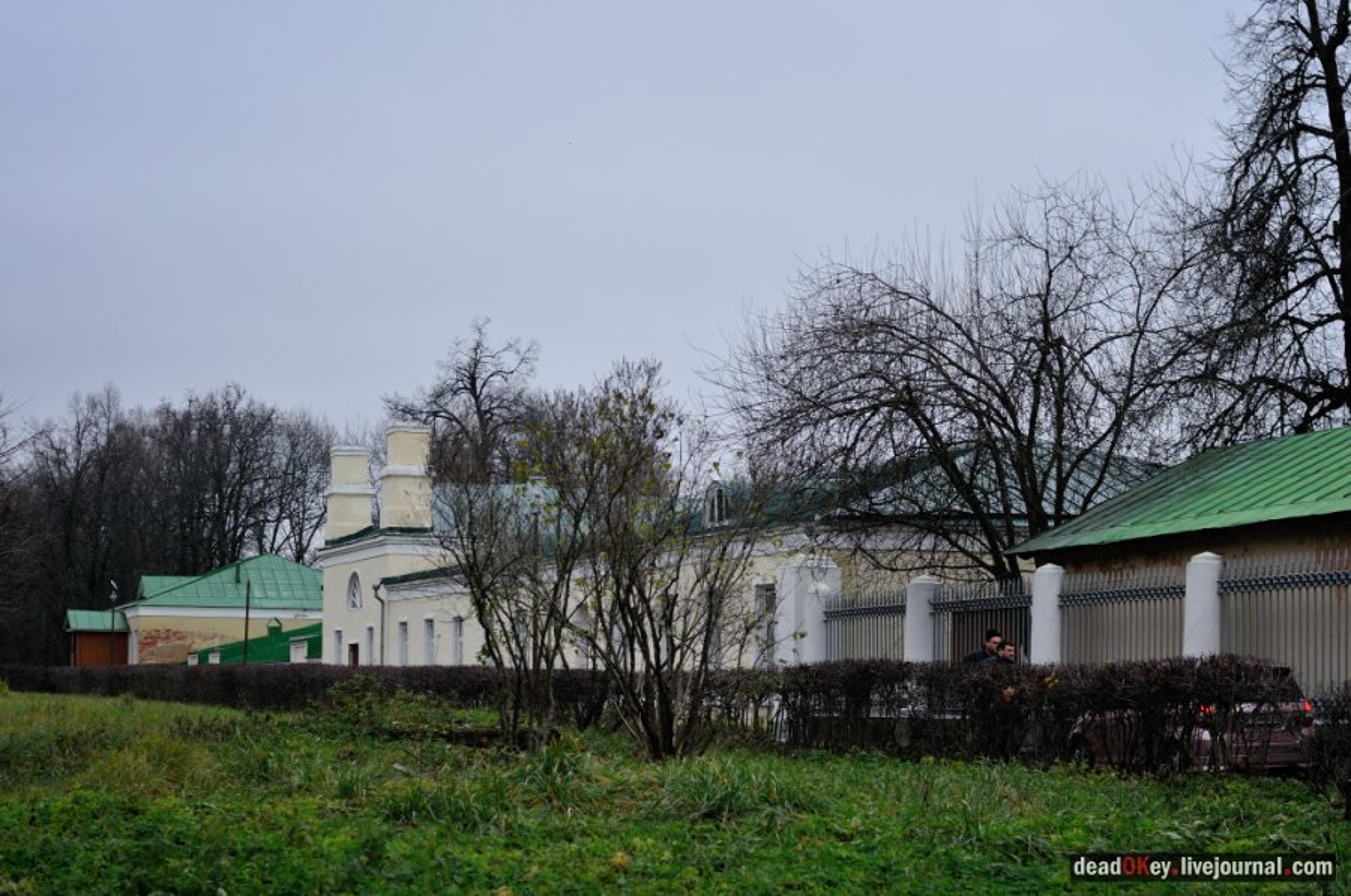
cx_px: 676
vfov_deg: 18.1
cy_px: 448
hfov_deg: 27.0
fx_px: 2810
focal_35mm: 75
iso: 640
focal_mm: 50
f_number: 3.2
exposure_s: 1/160
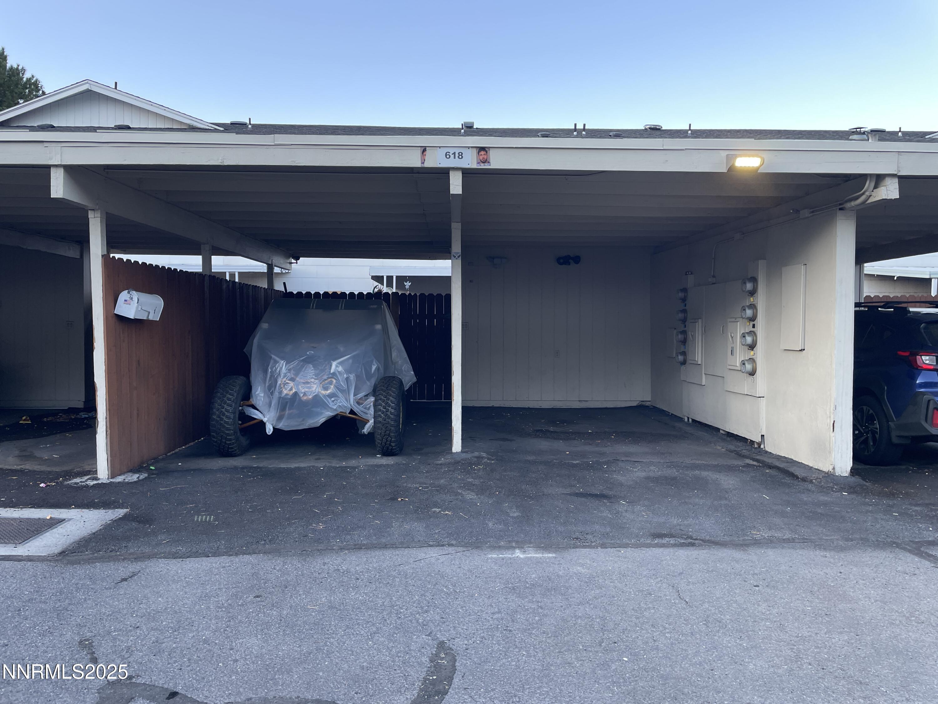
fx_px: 705
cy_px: 352
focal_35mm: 26
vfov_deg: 53.1
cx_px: 469
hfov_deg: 67.3
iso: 40
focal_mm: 4.2
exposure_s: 1/120
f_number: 1.6
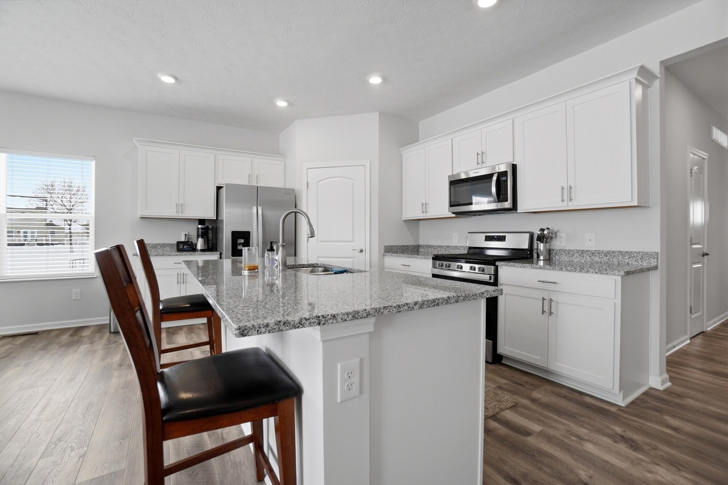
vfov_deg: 77.3
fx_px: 303
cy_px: 242
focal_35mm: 15
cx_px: 364
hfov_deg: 100.4
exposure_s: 1/800
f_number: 5
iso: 100
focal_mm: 10
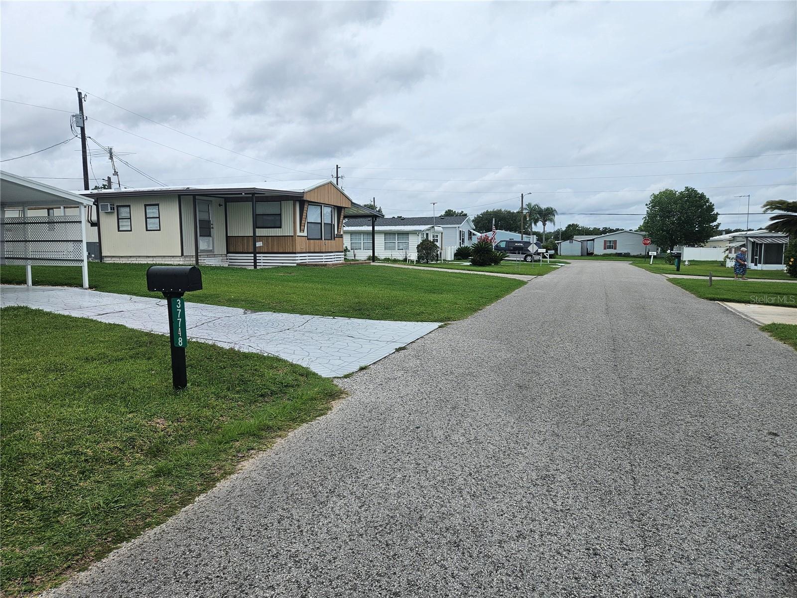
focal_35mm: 23
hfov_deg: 73.9
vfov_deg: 58.9
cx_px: 398
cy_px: 299
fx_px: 530
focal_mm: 5.4
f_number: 1.8
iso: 25
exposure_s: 1/3255
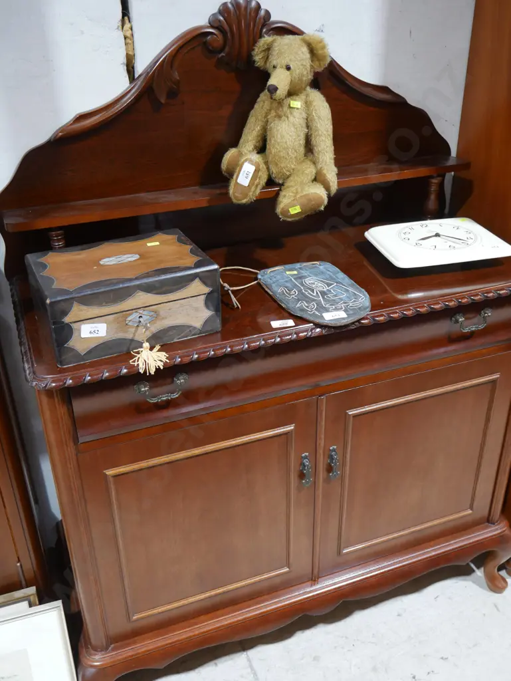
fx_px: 669
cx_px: 256
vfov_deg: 53.9
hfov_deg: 41.8
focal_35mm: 34
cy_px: 340
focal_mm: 17
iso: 800
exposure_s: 1/60
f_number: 4
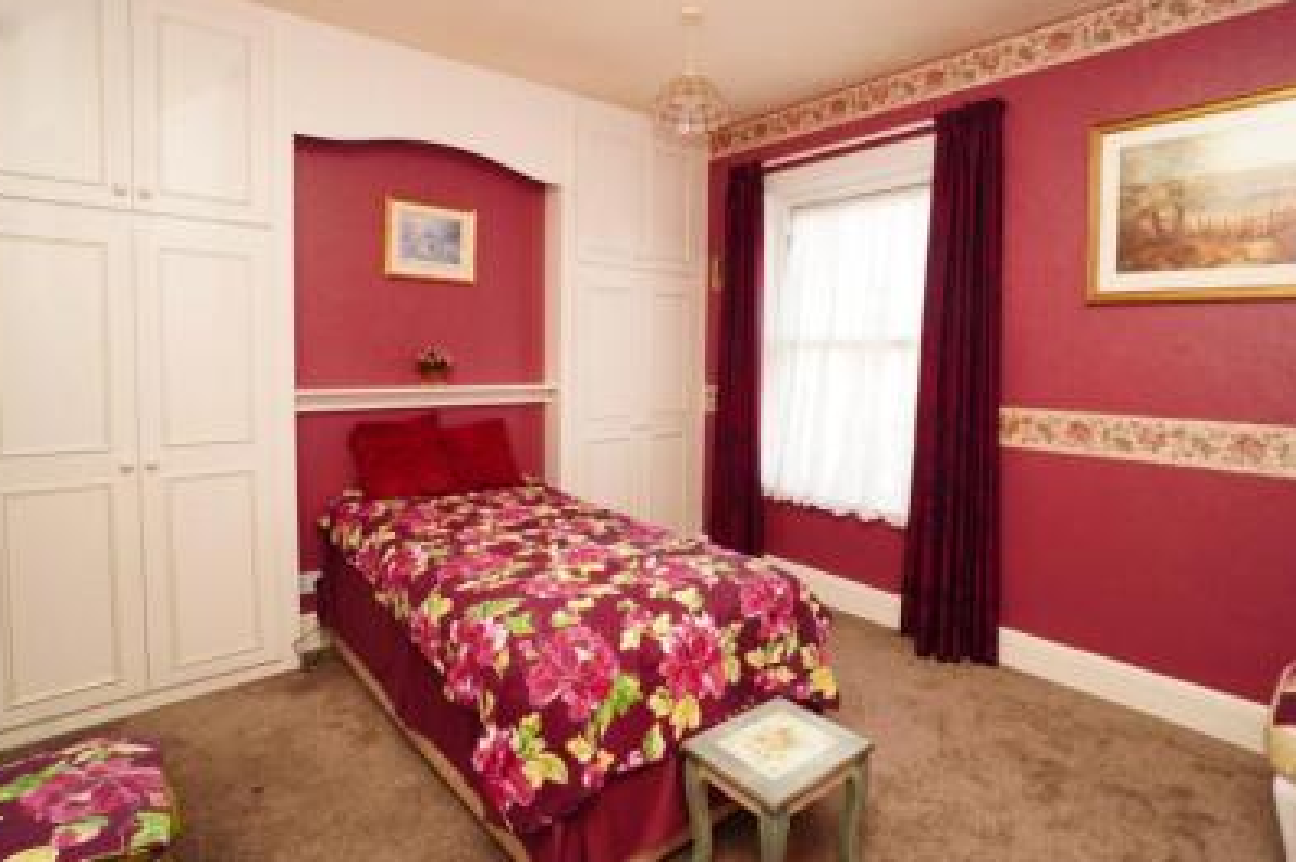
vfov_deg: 67.1
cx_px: 728
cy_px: 387
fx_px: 647
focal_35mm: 18
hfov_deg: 89.6
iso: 1600
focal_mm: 10
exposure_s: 1/60
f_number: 11
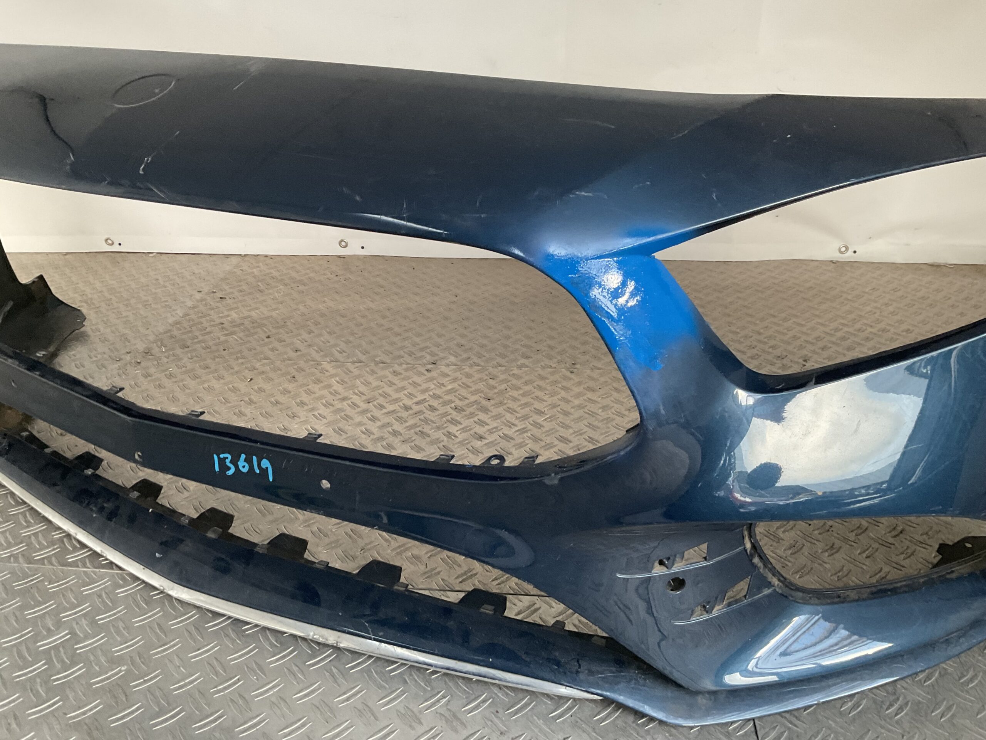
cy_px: 370
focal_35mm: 29
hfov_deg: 61.7
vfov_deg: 48.2
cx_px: 493
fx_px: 826
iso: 160
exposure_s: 1/50
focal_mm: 3
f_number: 1.8
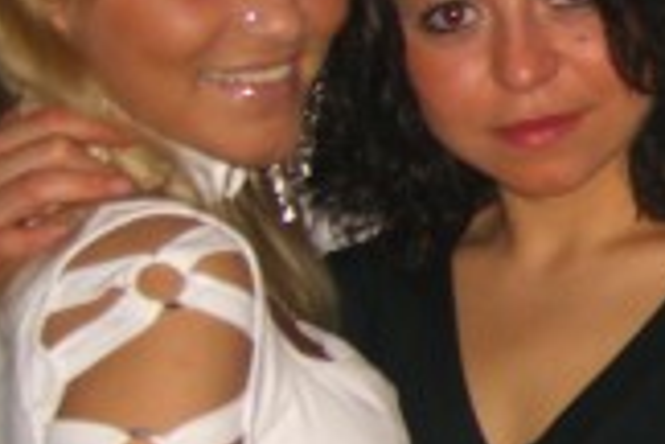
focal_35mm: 146
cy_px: 366
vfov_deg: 9.4
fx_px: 2697
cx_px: 1034
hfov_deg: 13.2
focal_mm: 7.9
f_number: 2.8
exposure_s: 1/60
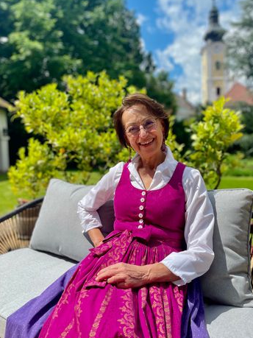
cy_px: 160
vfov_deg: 61.6
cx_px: 117
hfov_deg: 48.2
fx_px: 283
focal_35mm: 29
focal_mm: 4.2
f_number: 1.6
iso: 50
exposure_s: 1/5556
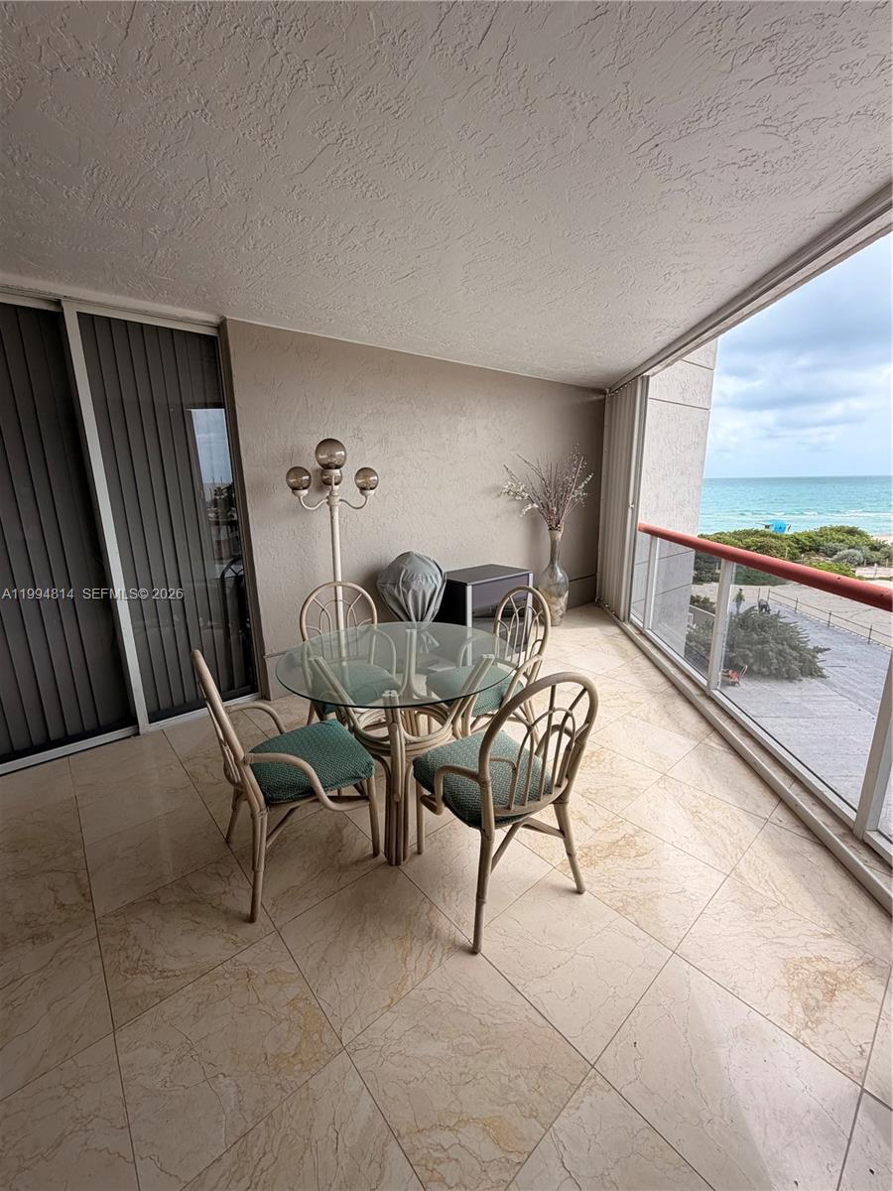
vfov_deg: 102.1
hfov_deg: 85.7
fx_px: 482
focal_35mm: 14
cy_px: 596
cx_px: 446
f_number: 2.2
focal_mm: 2.22
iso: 40
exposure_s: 1/518
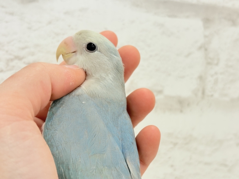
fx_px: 359
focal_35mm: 52
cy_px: 90
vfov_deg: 28.0
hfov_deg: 36.8
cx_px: 120
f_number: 1.6
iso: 50
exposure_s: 1/50
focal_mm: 5.96
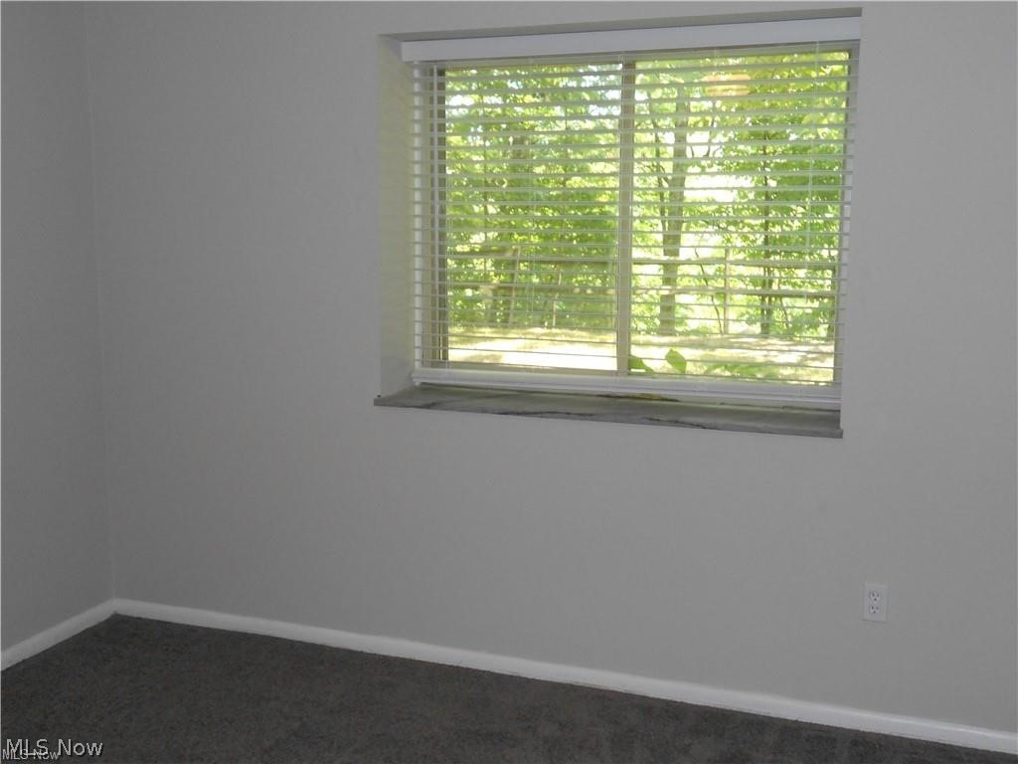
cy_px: 382
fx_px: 1088
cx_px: 509
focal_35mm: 37
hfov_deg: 50.1
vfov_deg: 38.7
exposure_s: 1/30
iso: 280
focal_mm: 6.7
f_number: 3.9
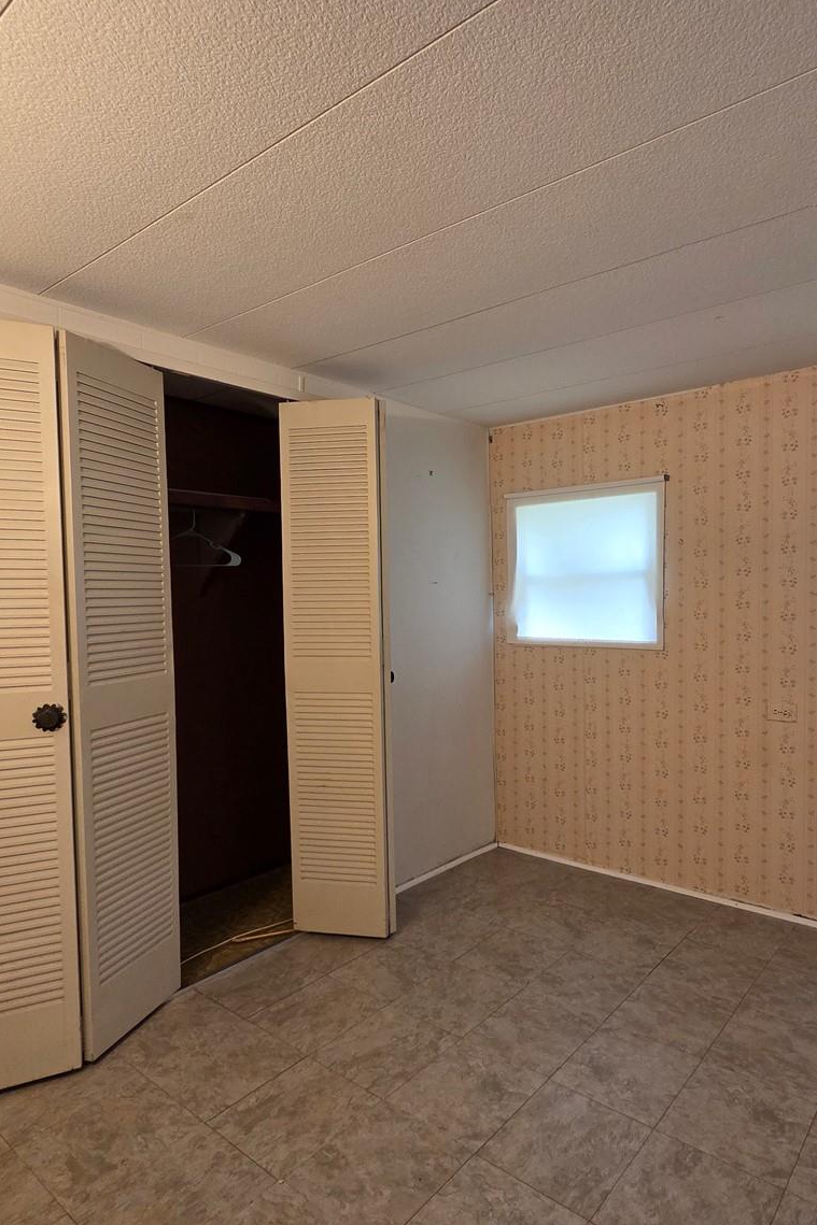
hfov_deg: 63.6
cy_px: 625
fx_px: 647
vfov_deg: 86.9
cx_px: 515
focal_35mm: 19
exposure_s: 1/60
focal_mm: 2.2
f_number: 2.2
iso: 320
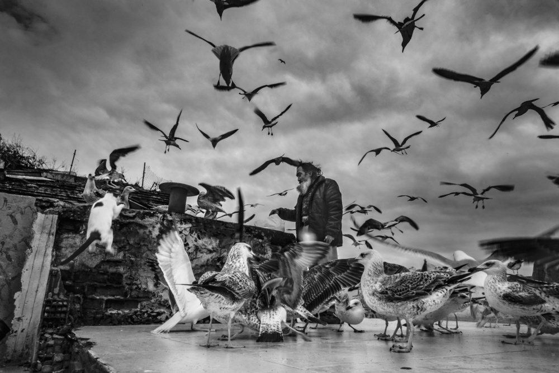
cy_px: 186
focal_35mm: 22
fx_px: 342
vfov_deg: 57.2
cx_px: 280
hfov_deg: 78.6
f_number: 22
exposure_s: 1/160
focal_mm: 14.5
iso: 640
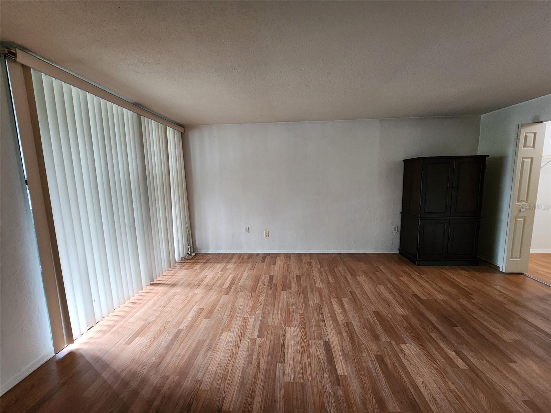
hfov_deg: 106.2
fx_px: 207
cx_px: 276
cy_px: 206
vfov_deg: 89.9
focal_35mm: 13
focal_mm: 2.2
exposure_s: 1/30
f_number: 2.2
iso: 500
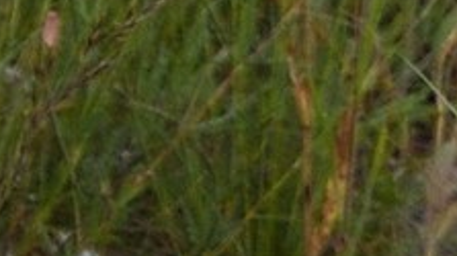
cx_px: 1180
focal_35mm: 1807
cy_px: 557
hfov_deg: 1.2
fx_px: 21879
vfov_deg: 0.7
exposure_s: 1/400
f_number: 5
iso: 800
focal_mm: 240
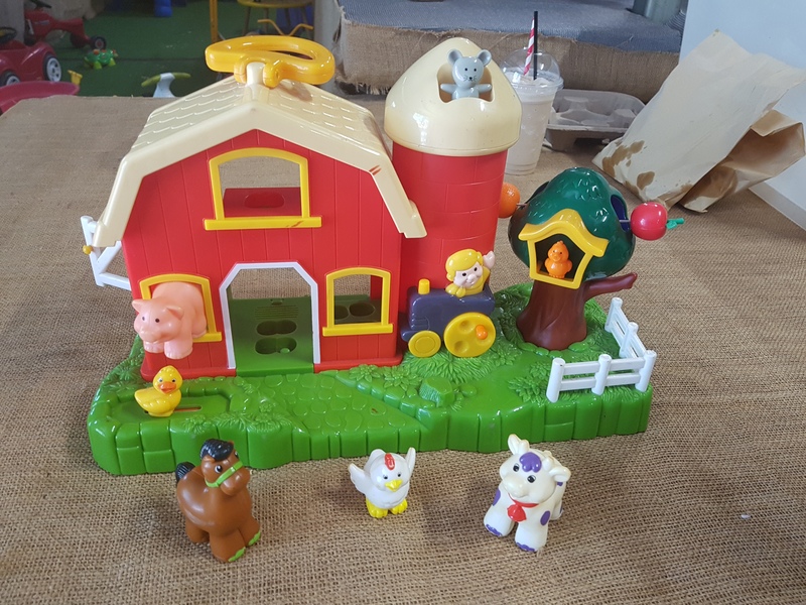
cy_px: 302
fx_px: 605
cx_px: 403
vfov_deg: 53.1
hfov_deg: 67.3
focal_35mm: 26
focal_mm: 4.2
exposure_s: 1/25
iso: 160
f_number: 1.7
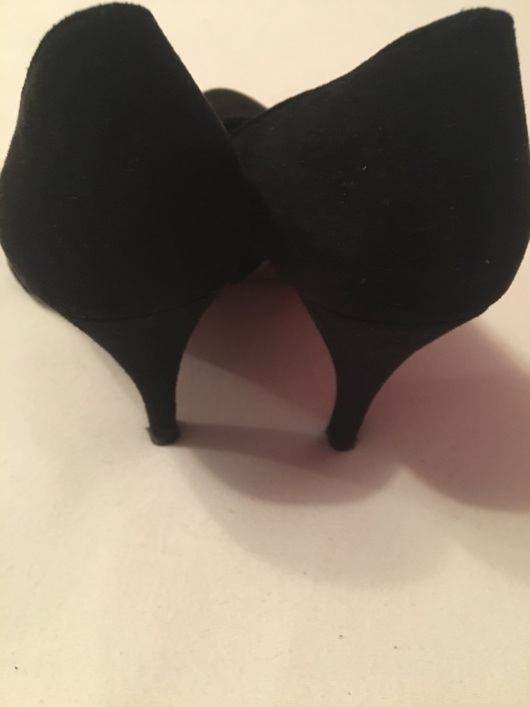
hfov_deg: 48.2
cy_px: 354
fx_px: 592
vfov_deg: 61.7
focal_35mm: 29
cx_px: 265
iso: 500
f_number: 2.2
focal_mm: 4.15
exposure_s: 1/17
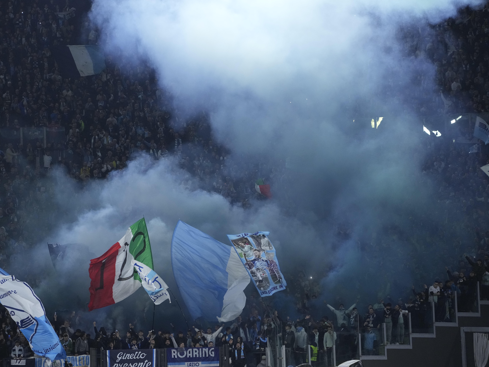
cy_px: 183
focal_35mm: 217
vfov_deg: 6.8
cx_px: 215
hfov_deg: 9.1
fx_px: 3065
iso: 3200
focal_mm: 200
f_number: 2.8
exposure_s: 1/2500
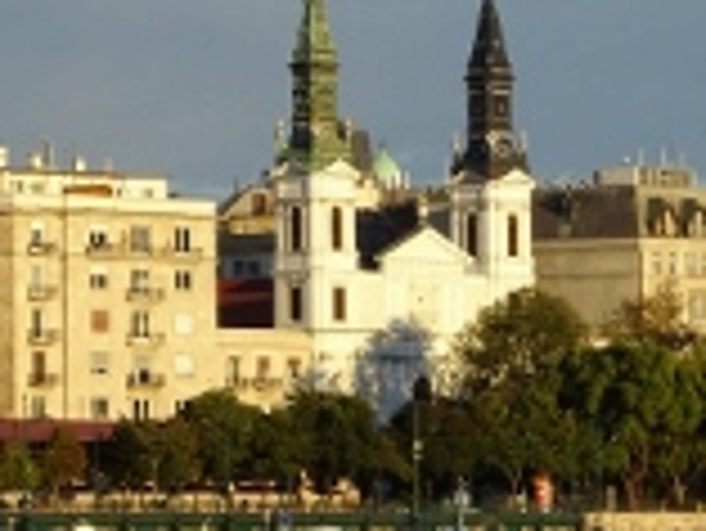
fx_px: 6940
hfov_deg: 5.8
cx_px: 825
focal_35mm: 340
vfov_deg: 4.4
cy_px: 371
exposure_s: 1/250
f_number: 5.6
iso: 80
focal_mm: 19.68
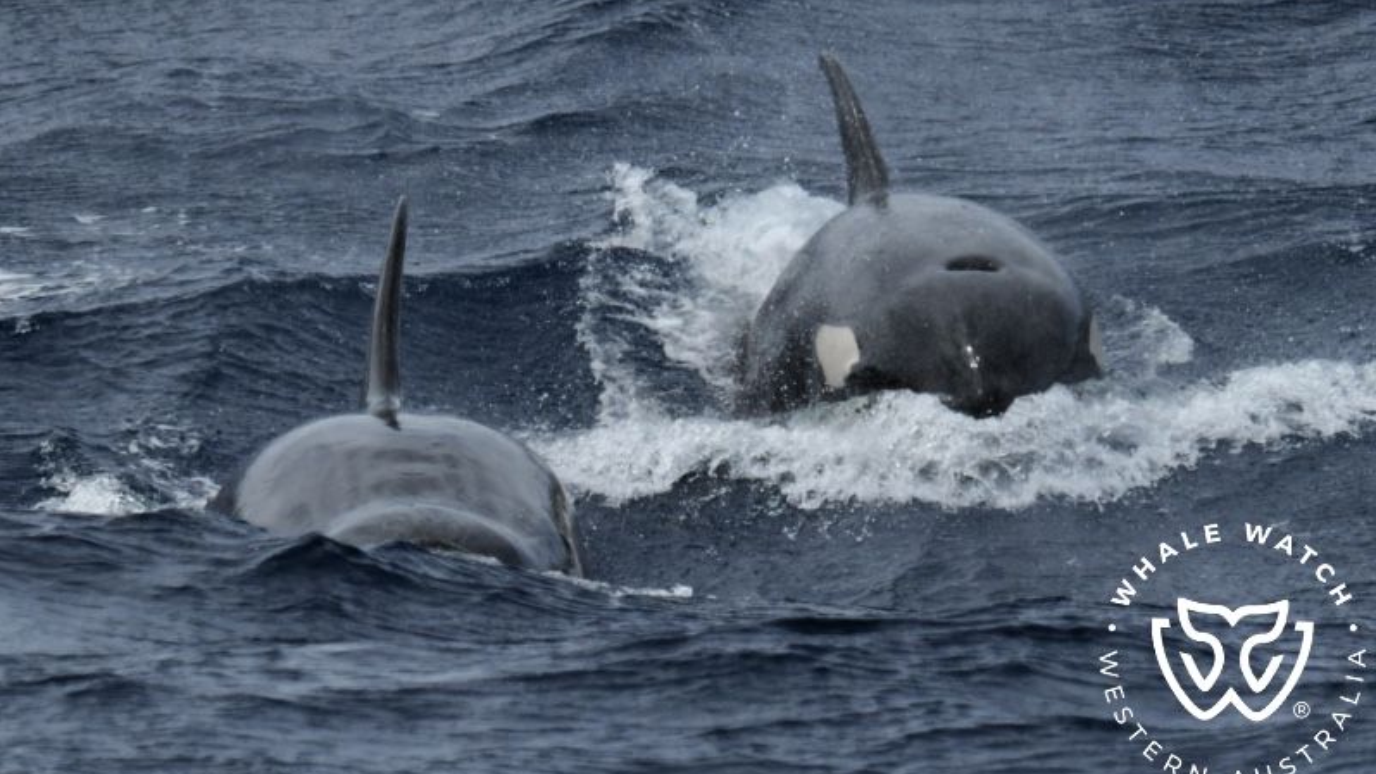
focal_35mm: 399
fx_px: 14559
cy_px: 334
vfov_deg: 3.0
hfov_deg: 5.4
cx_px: 688
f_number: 6
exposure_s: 1/8000
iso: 900
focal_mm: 380
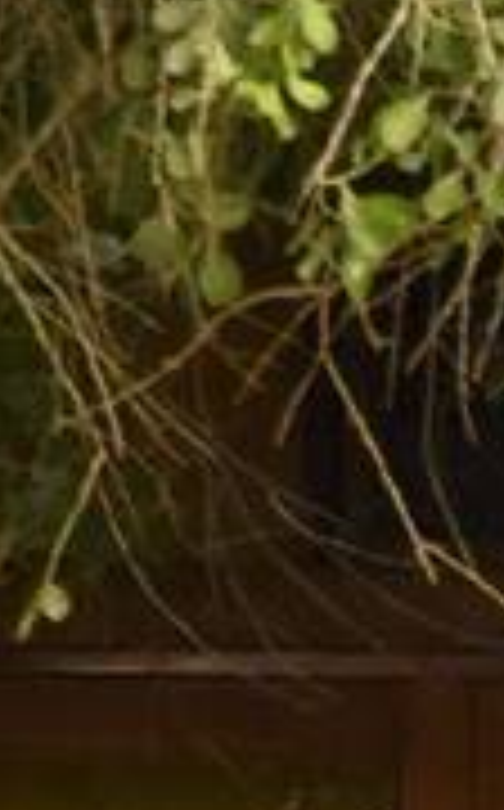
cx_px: 536
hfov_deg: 0.7
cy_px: 1042
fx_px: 42001
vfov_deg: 1.1
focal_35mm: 1905
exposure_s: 1/640
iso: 2000
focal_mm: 140
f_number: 6.3
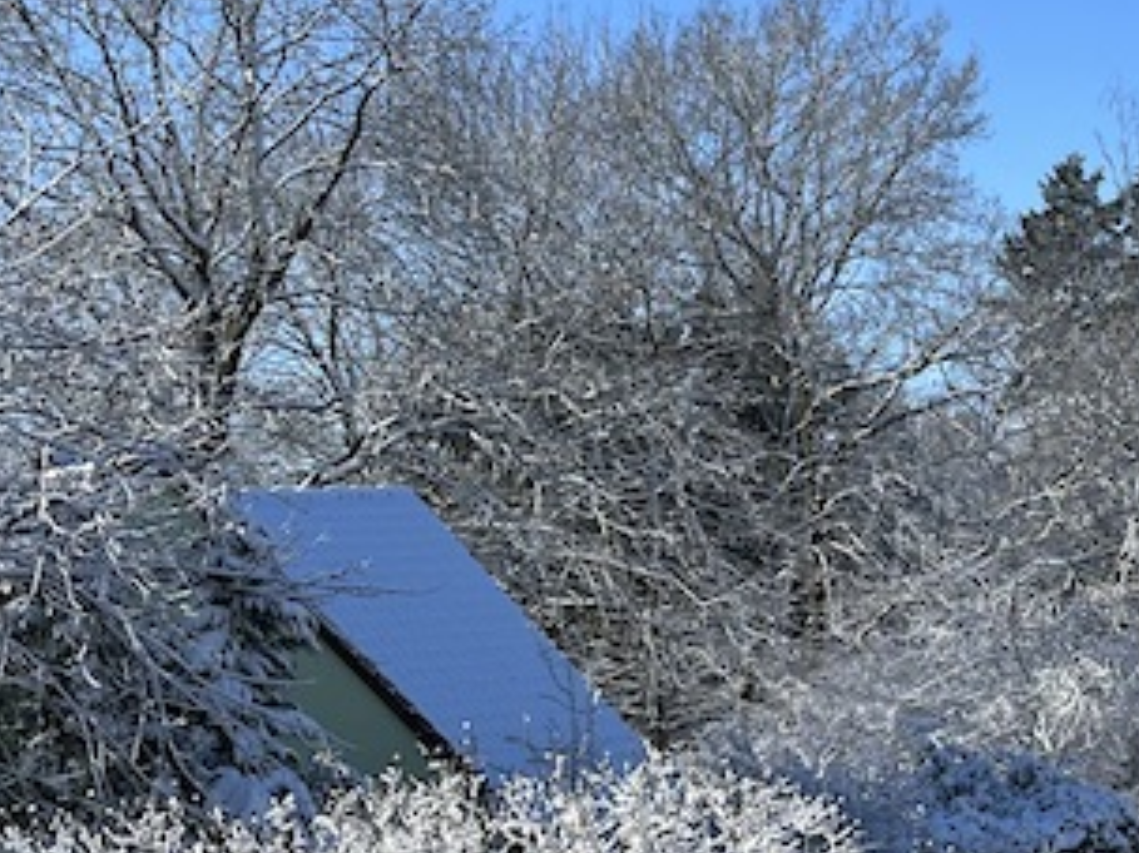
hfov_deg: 21.7
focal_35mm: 88
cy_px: 496
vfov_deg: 16.8
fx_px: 2894
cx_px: 1068
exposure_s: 1/3215
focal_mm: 5.1
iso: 50
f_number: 1.6
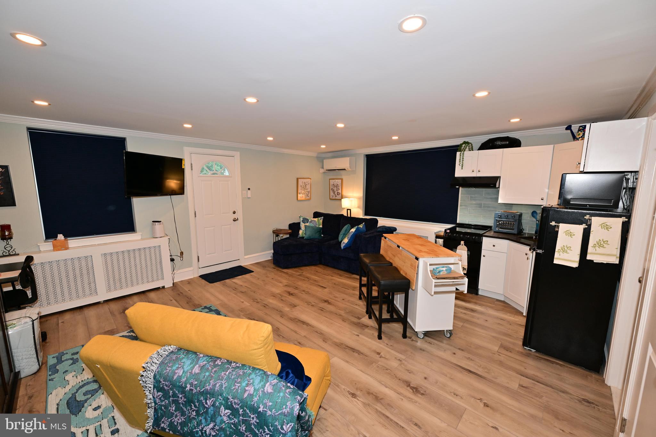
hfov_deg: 104.3
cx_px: 328
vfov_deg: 81.2
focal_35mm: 14
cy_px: 218
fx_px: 255
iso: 400
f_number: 5.6
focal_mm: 14
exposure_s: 1/60
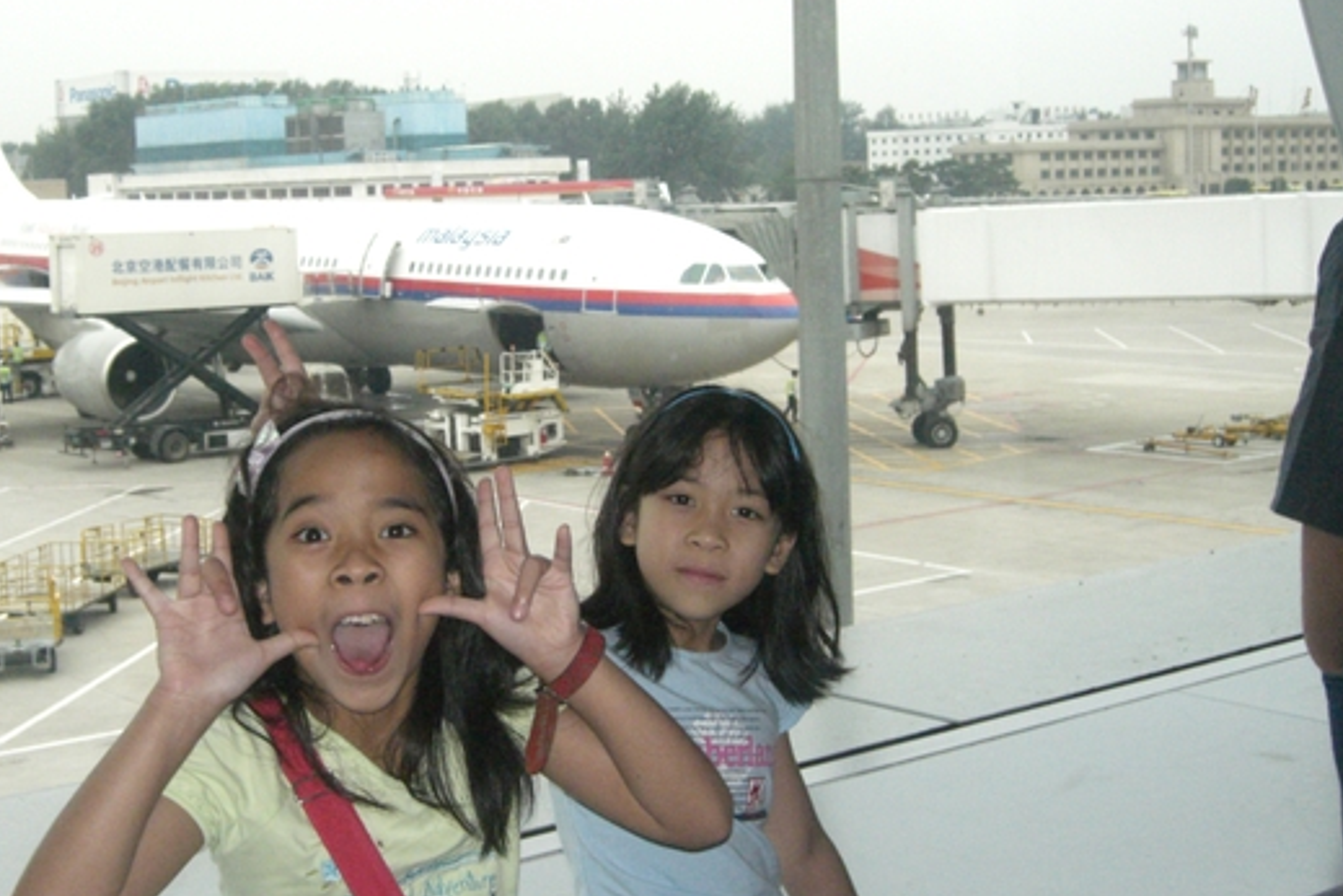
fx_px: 2201
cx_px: 520
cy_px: 378
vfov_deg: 23.0
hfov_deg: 33.8
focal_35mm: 59
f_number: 8.8
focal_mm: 9.5
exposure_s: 1/160
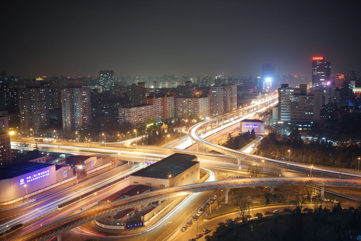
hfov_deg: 54.4
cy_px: 120
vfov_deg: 37.9
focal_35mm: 35
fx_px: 351
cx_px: 180
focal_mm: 35
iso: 100
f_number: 4
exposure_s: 10
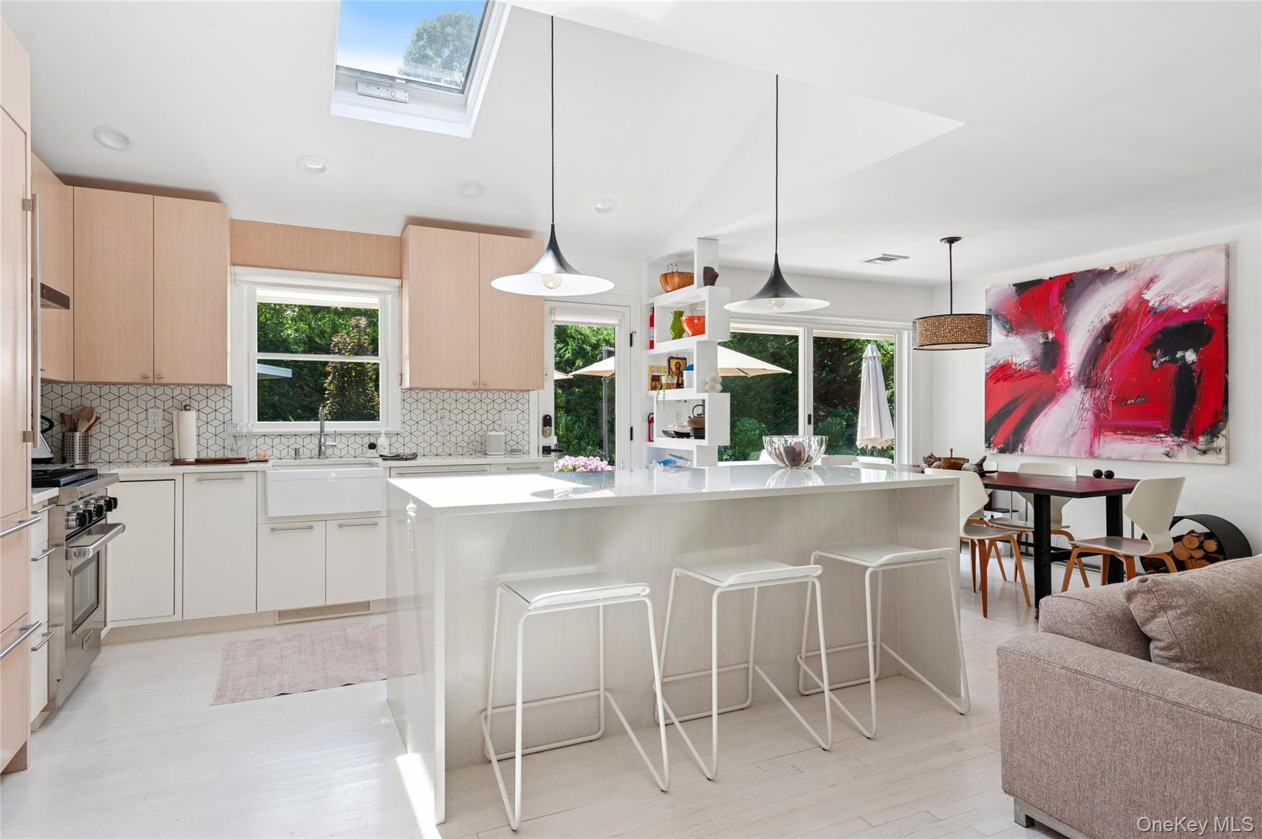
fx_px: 736
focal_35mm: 21
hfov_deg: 81.2
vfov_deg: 59.4
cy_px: 420
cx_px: 631
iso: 400
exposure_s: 1/125
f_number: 8
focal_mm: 21
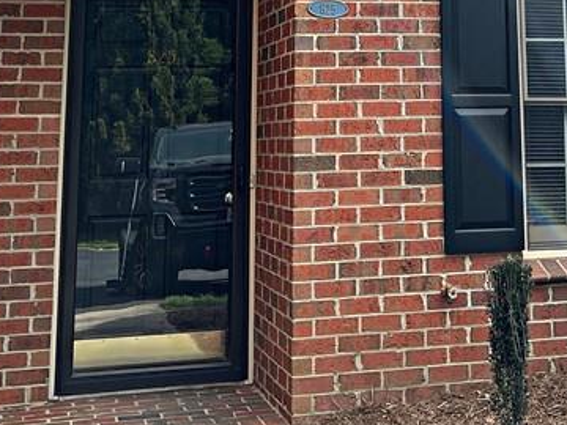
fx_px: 1212
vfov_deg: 18.6
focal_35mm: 74
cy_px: -113
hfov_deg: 26.0
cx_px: 430
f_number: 1.5
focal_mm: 5.7
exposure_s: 1/604
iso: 50
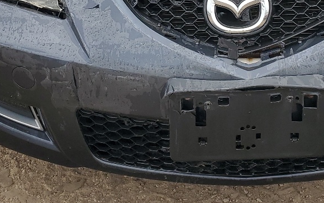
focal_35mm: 76
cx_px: 239
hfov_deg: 26.8
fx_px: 671
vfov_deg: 16.4
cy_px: -46
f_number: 1.5
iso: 50
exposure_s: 1/909
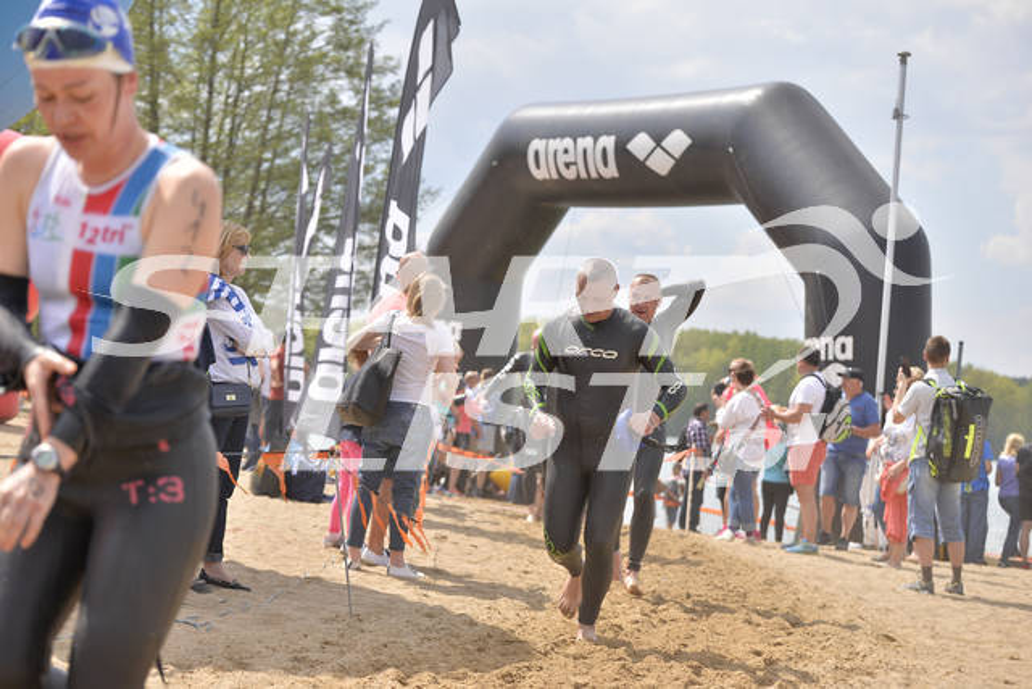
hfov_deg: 28.8
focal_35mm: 70
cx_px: 516
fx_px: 2007
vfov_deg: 19.5
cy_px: 344
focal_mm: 70
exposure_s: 1/2500
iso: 200
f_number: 4
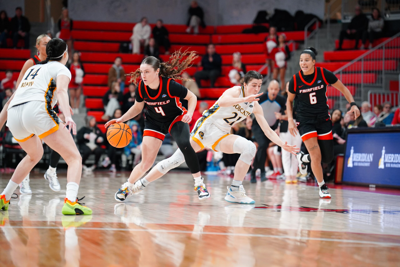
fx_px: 1378
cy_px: 134
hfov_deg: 16.5
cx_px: 200
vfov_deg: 11.1
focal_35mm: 124
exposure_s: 1/1600
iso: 4000
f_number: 2.8
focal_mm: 124
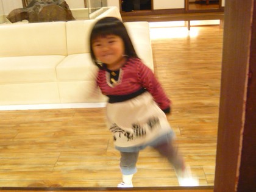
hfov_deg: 47.9
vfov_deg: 36.8
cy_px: 96
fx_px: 288
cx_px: 128
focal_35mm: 39
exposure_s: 1/8
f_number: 2.8
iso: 400
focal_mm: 4.6
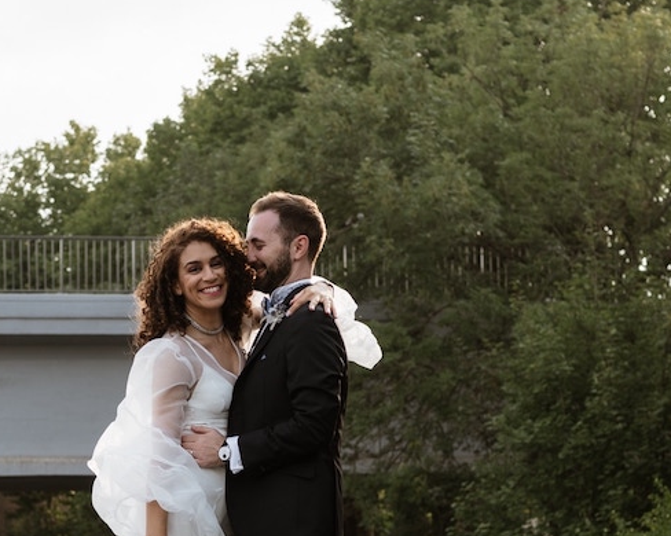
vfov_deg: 15.2
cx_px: 198
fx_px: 2005
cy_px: 404
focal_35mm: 101
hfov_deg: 18.9
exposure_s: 1/1000
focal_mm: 35
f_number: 2.8
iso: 100
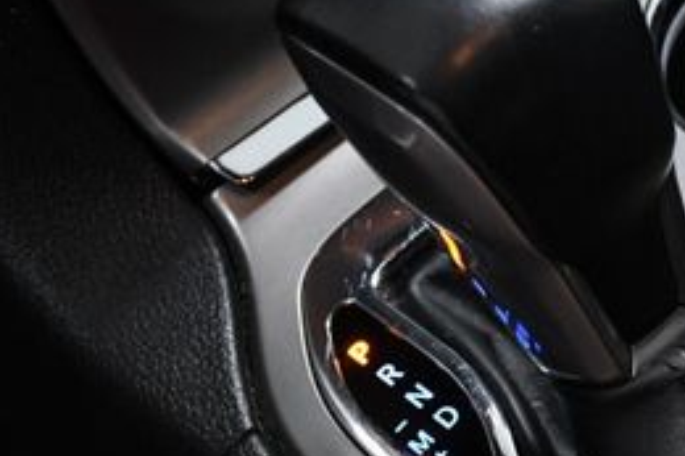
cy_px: 316
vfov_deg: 8.8
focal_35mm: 155
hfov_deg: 12.9
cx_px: 811
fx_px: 2947
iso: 2500
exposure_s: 1/125
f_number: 5.6
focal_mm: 42
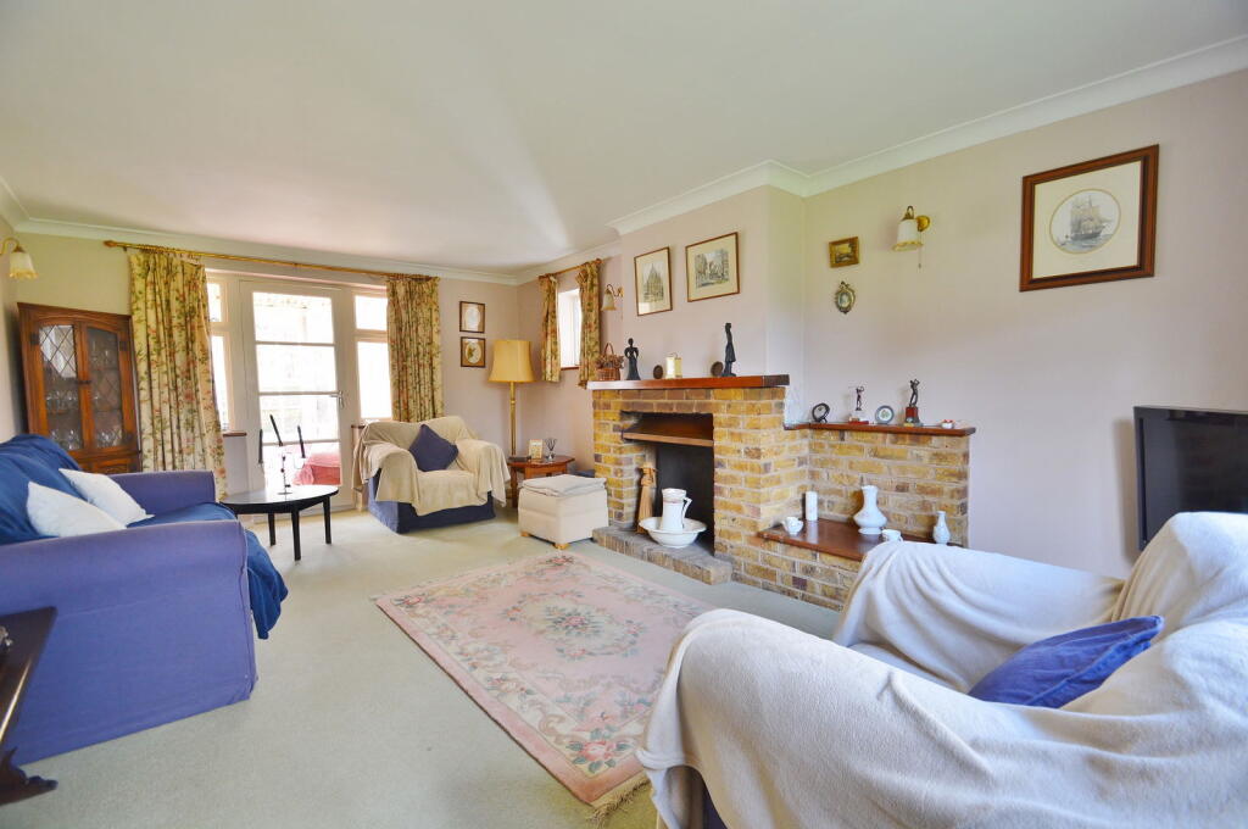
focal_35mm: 15
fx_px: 519
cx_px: 624
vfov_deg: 77.2
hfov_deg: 100.5
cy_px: 414
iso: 450
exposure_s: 1/60
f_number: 4
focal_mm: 10
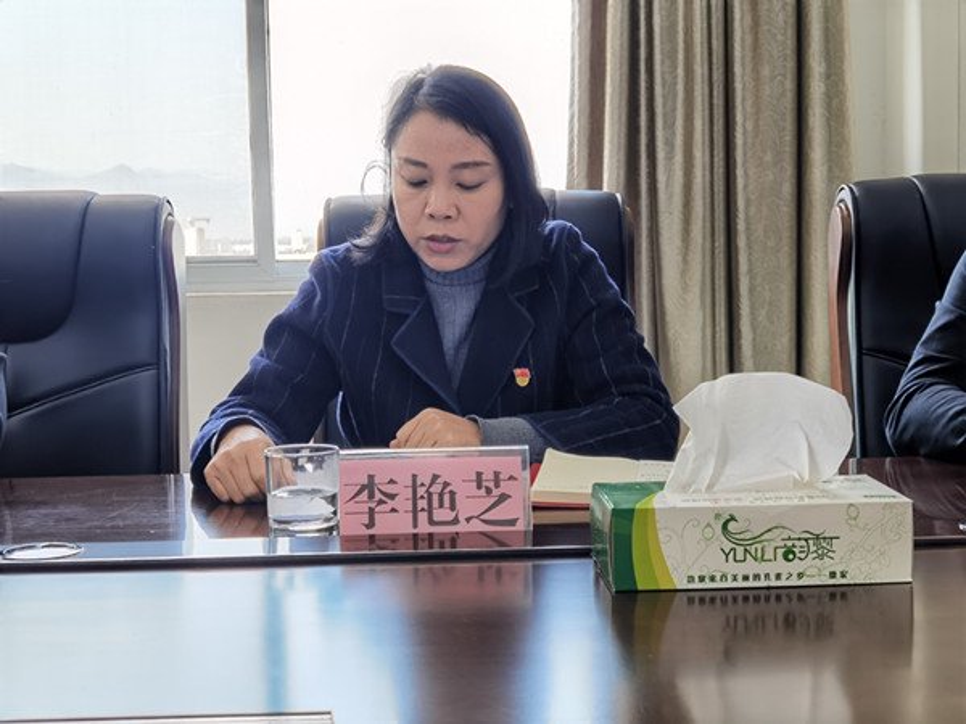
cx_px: 483
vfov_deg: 25.7
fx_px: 1591
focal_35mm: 57
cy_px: 362
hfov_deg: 33.8
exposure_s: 1/65.8
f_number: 1.9
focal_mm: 6.71
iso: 50
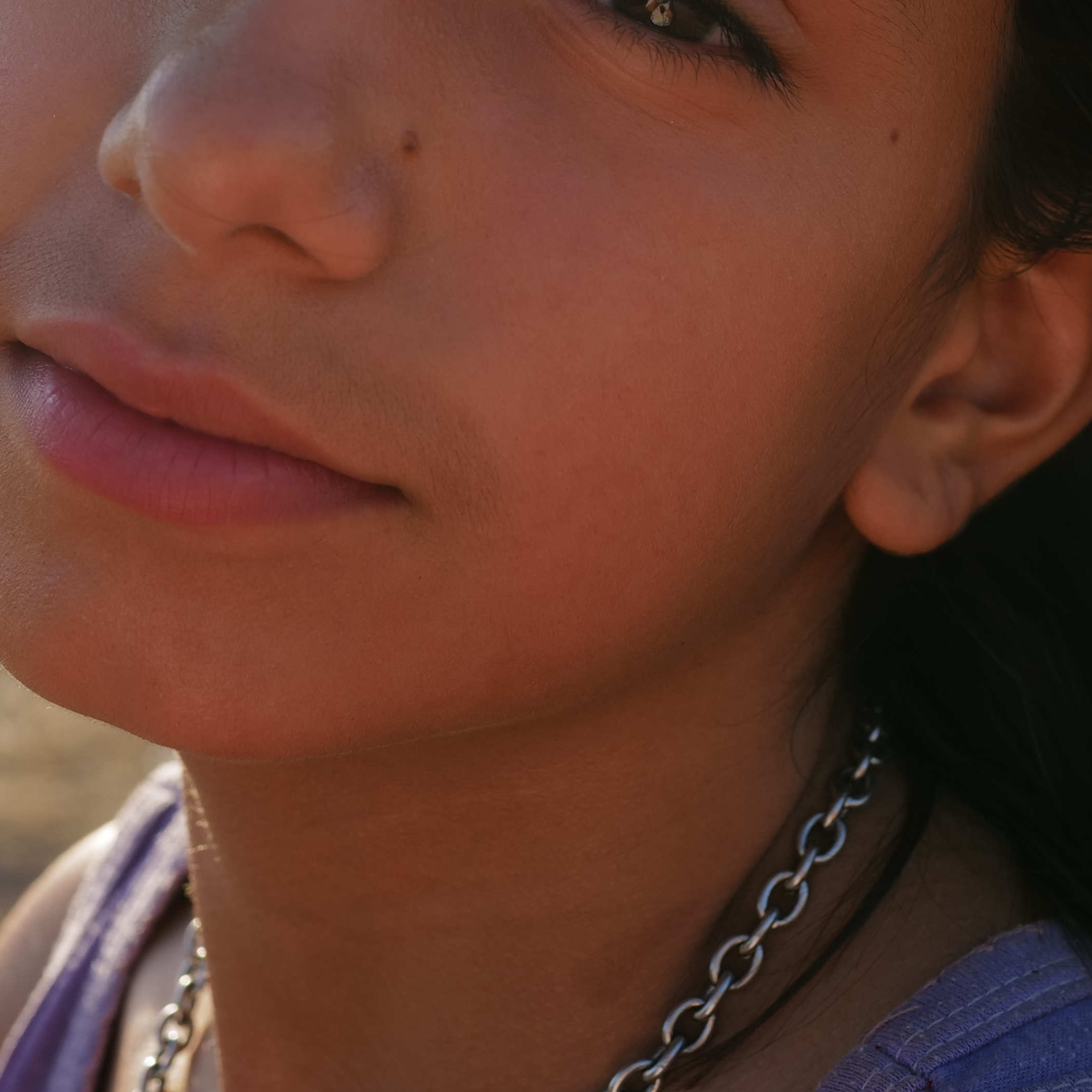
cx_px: 510
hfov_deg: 18.5
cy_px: 152
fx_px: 3355
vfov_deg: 18.2
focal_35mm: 94
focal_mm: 28
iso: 100
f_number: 5.6
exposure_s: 1/250
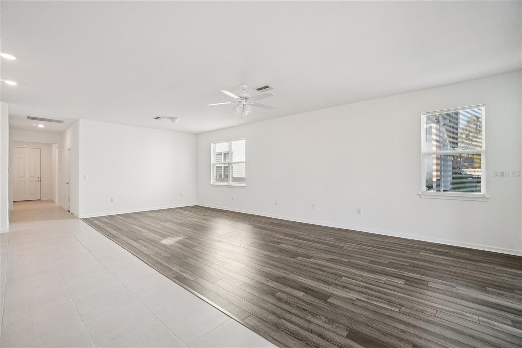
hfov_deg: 100.4
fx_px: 217
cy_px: 174
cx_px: 261
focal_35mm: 15
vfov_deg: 77.3
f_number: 8
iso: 320
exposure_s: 1/30
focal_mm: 10
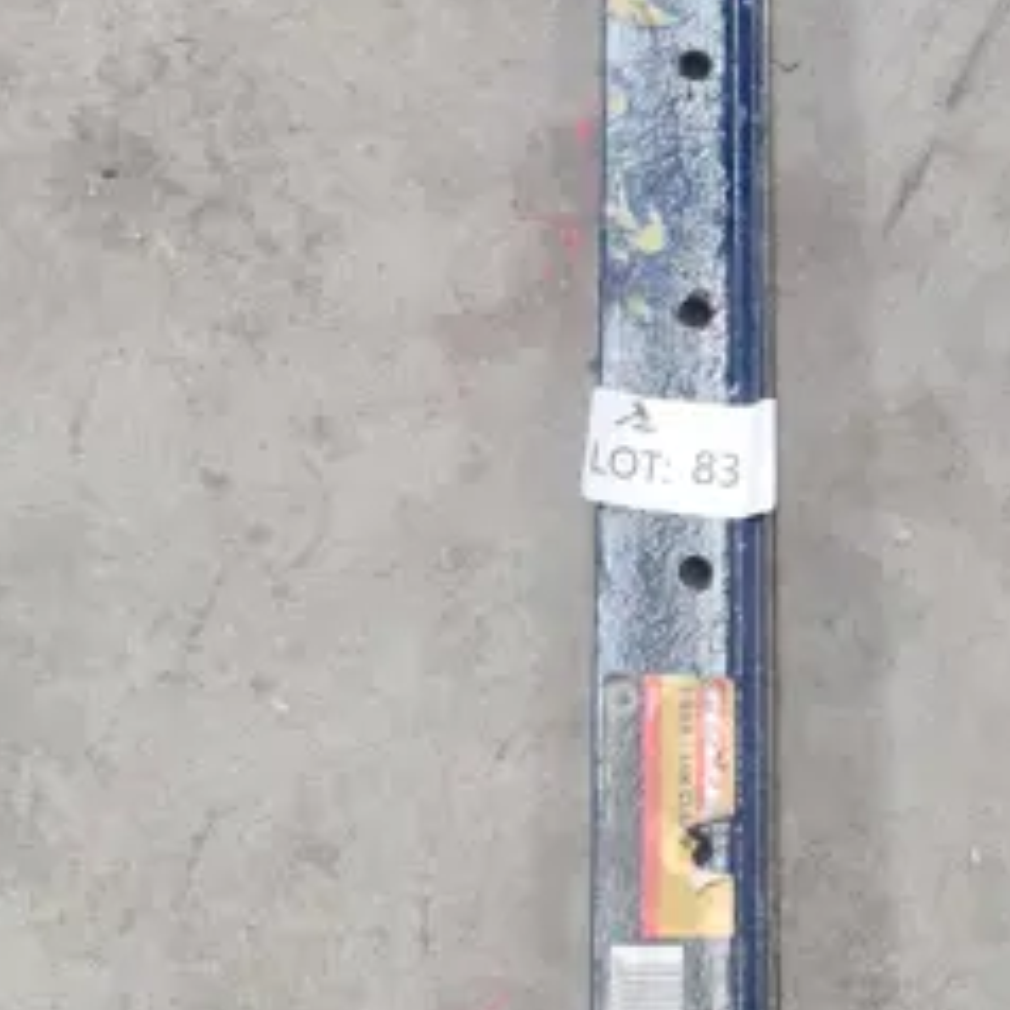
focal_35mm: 95
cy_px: 450
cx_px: 951
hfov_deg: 17.9
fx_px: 3136
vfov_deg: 18.3
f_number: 1.8
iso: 160
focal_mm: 7
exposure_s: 1/100
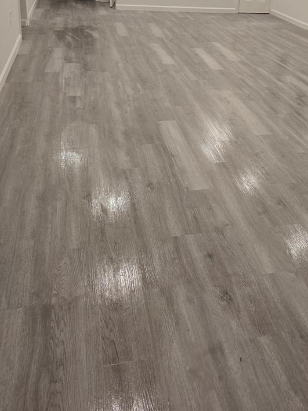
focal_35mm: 39
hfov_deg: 36.2
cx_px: 220
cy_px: 73
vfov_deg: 45.1
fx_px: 463
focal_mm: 6.3
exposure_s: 1/120
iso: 320
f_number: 1.7
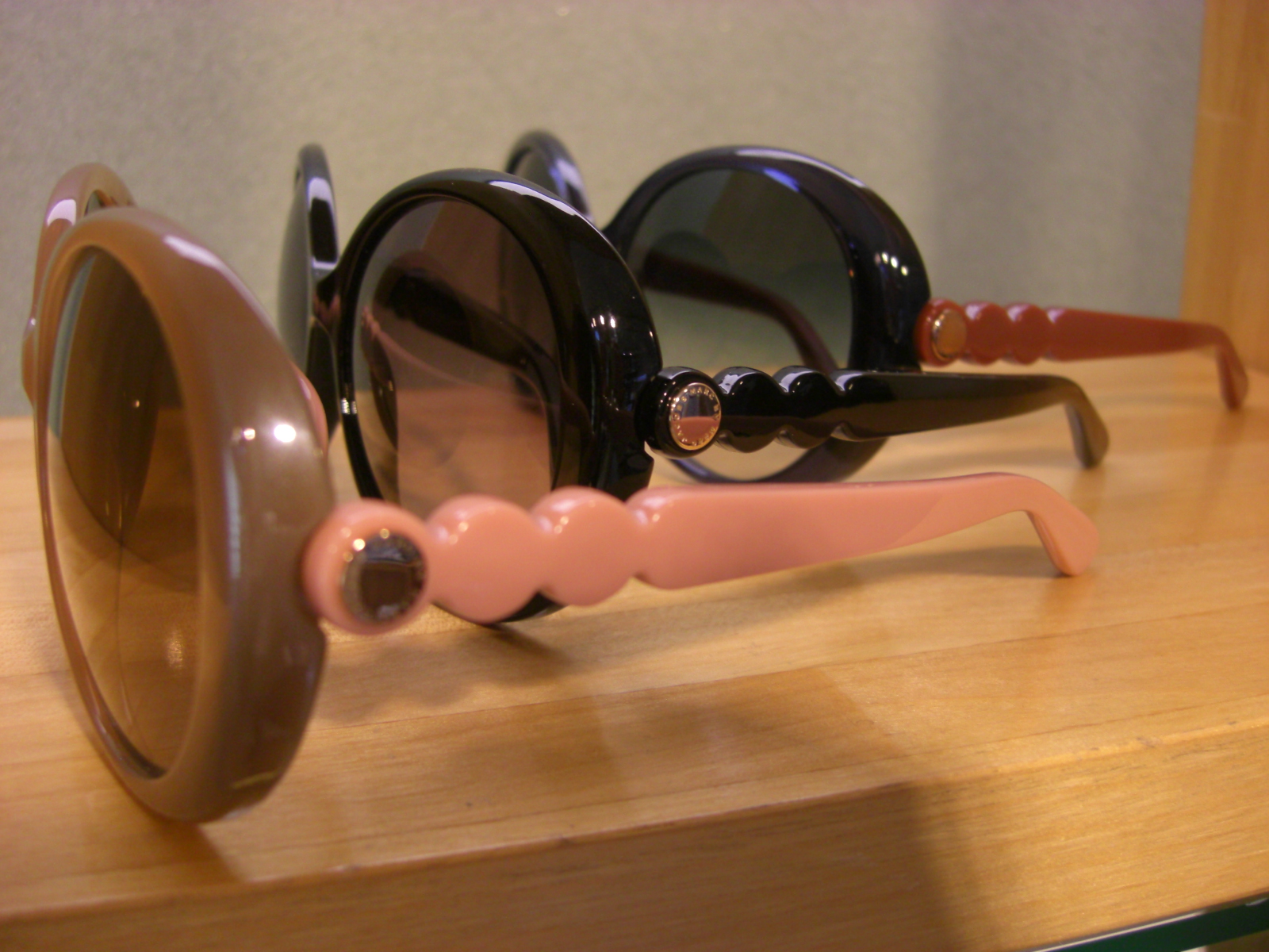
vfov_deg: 37.7
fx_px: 1393
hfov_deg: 49.0
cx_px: 634
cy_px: 476
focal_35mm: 38
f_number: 2.8
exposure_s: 1/60
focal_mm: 7.9
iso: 200
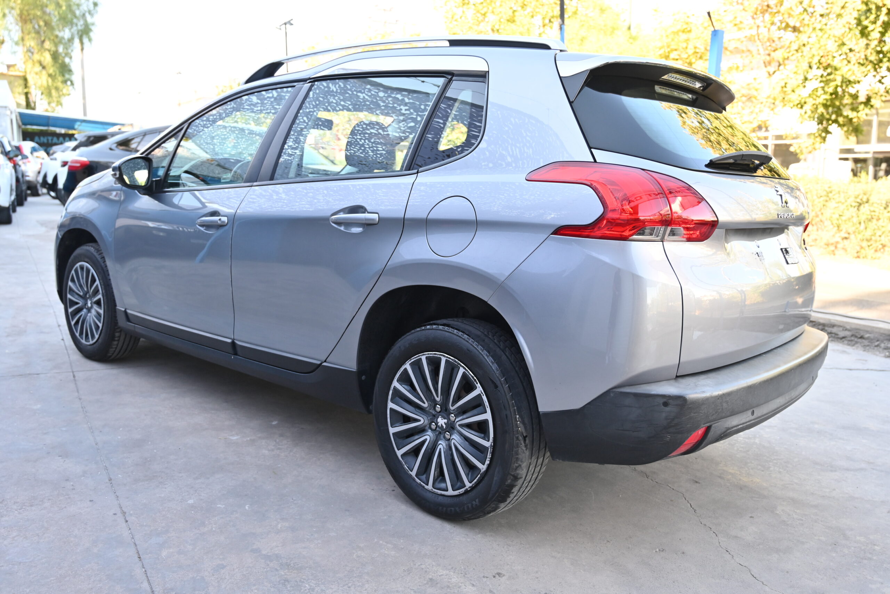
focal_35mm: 30
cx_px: 445
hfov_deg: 61.9
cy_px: 297
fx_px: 742
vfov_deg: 43.6
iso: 400
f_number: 4
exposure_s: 1/200
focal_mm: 30
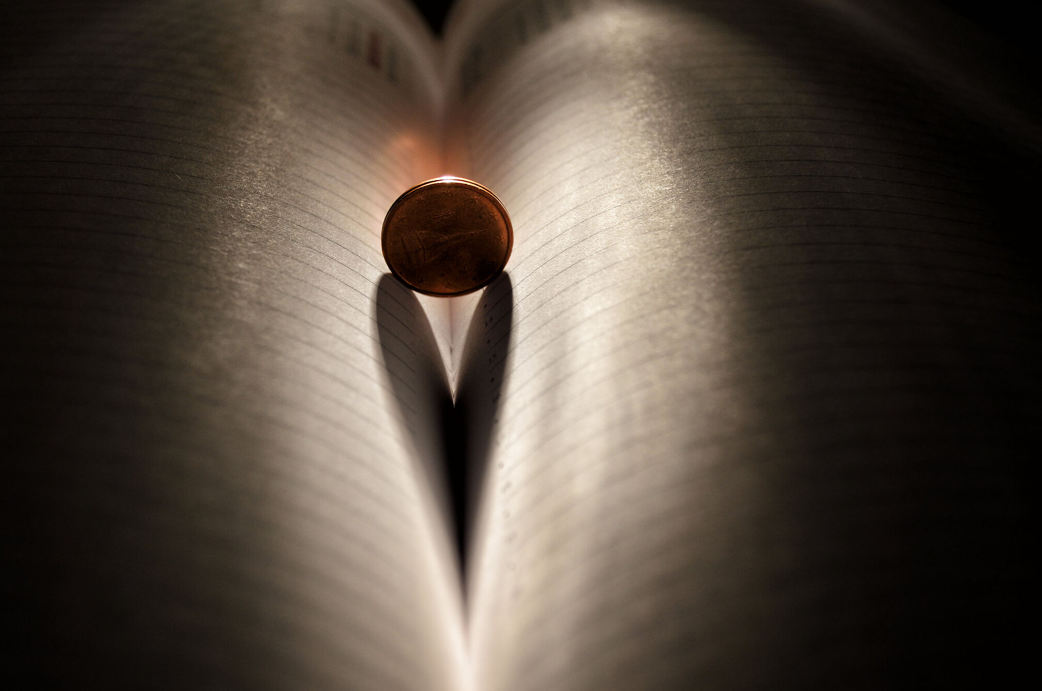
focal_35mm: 63
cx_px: 459
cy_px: 348
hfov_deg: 32.1
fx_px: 1808
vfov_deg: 21.6
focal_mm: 35
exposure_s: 1/30
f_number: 5
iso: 200
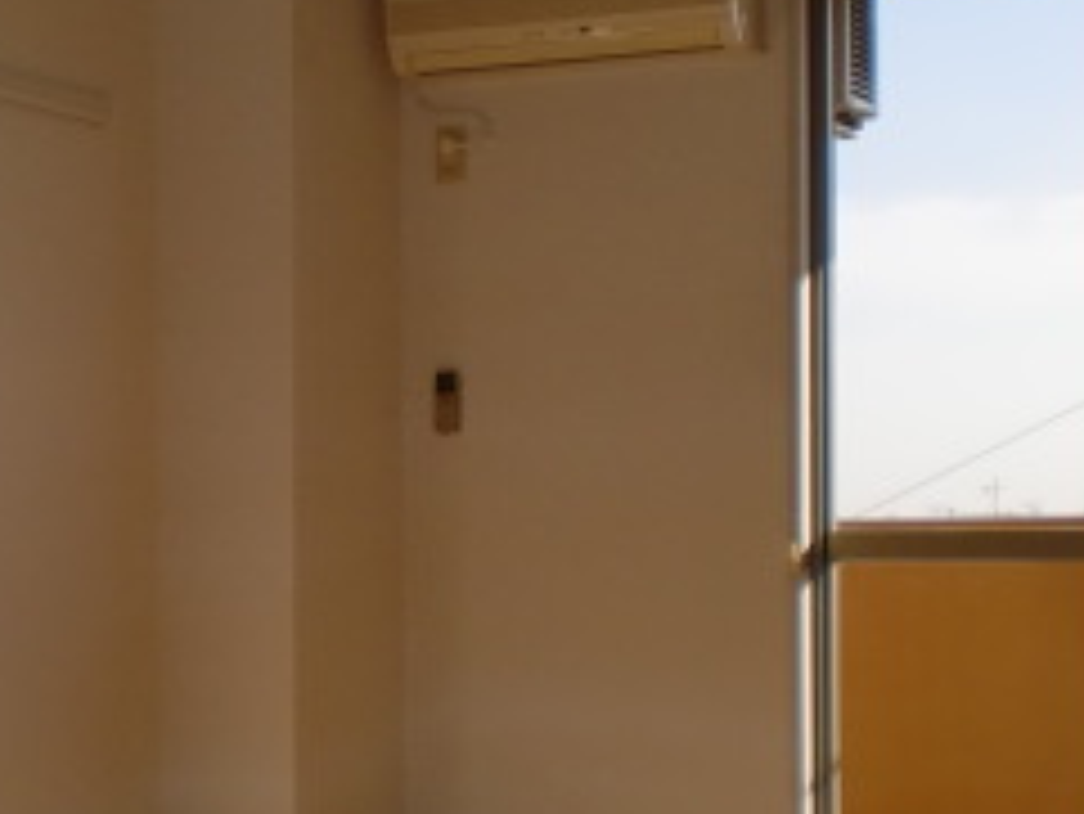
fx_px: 2914
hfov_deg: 20.8
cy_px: 508
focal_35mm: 93
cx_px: 184
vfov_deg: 15.9
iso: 64
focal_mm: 6.3
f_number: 3.1
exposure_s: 1/640
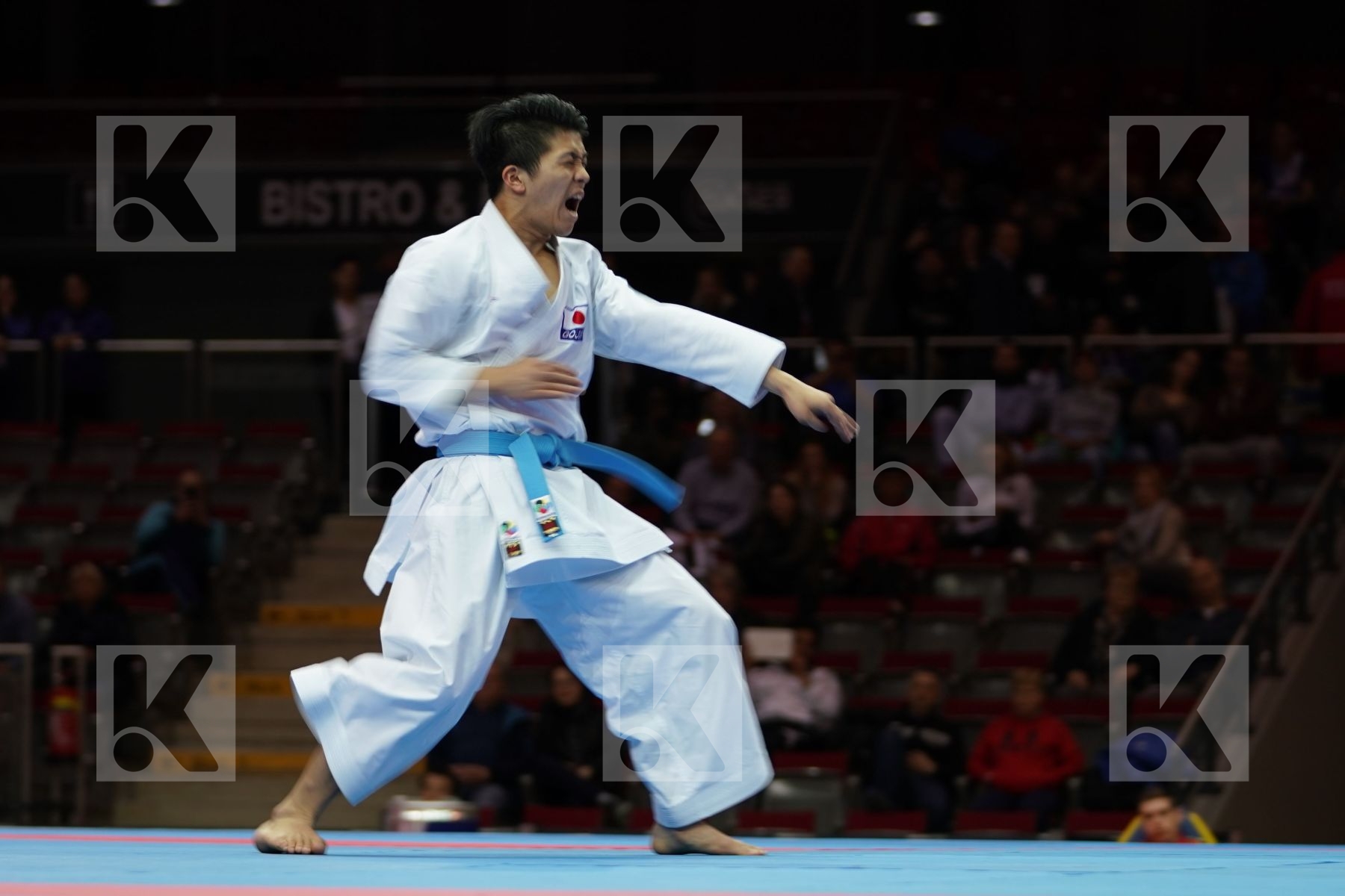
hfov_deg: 14.2
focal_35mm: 145
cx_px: 672
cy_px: 448
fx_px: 5417
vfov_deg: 9.5
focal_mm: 97
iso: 250
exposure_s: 1/80
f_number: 2.8
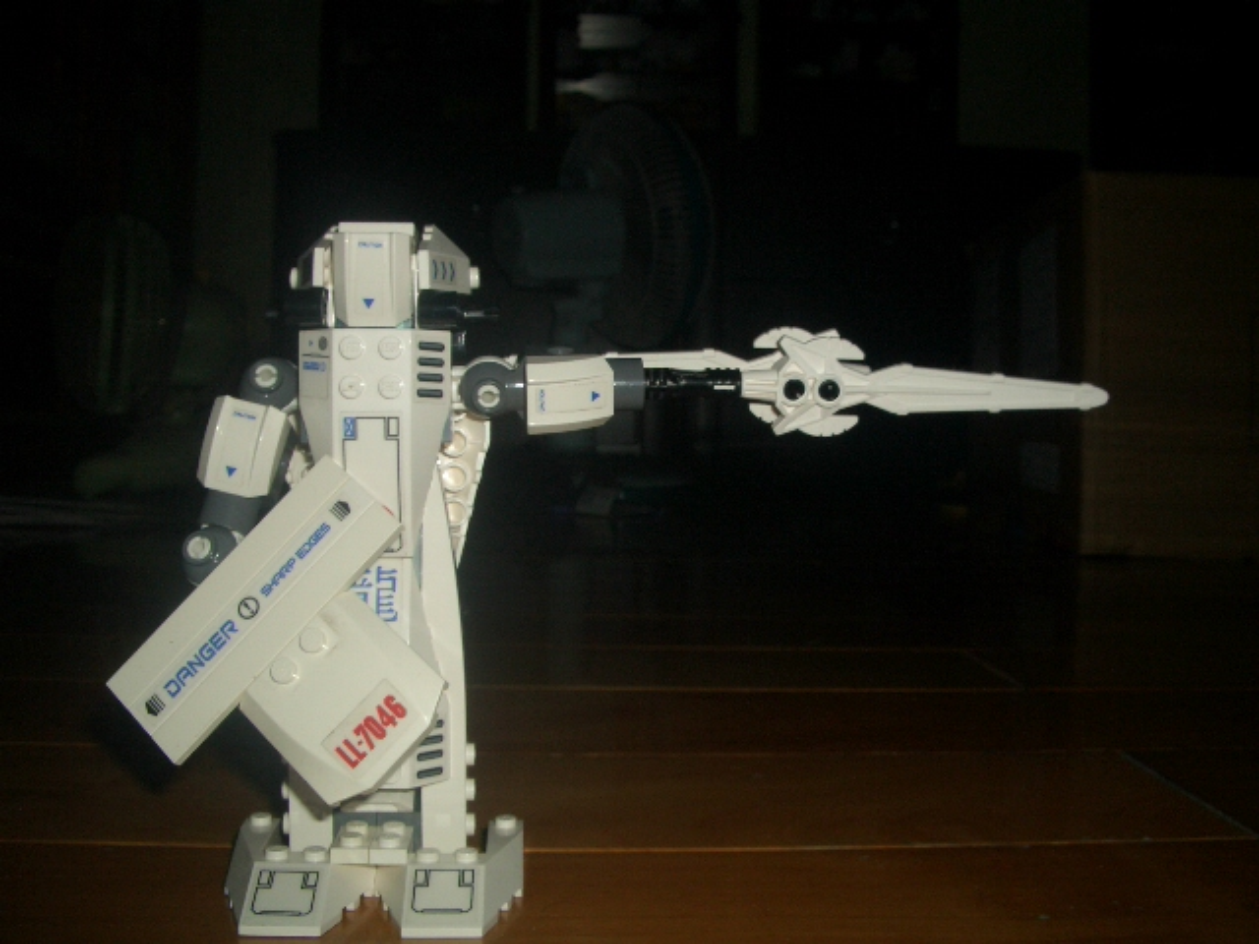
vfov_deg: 40.7
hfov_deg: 52.6
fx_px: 1273
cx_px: 630
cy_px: 472
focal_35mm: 35
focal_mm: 5.8
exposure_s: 1/60
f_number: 4.3
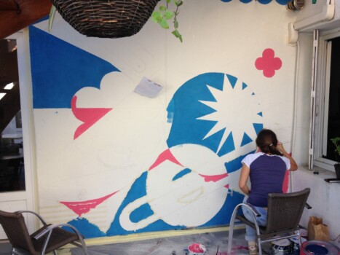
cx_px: 170
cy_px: 128
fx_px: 324
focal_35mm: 33
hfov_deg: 55.4
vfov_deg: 42.9
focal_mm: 4.12
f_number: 2.4
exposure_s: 1/158
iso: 50
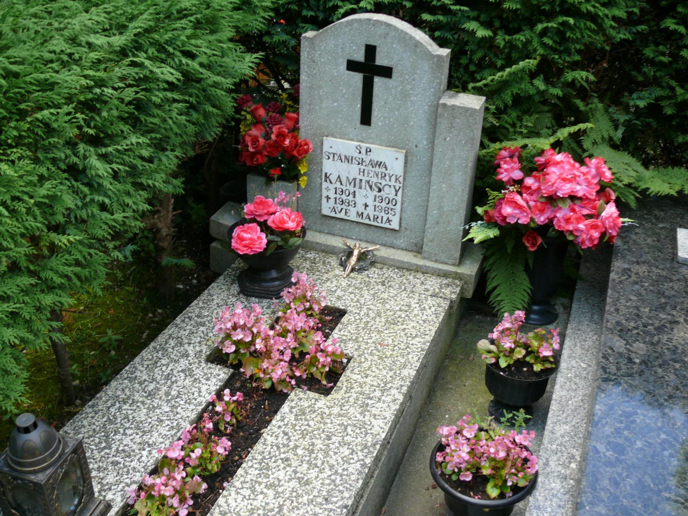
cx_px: 344
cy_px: 258
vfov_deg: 40.7
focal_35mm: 35
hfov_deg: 52.6
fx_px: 696
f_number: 3.2
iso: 100
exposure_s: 1/100
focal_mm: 7.4
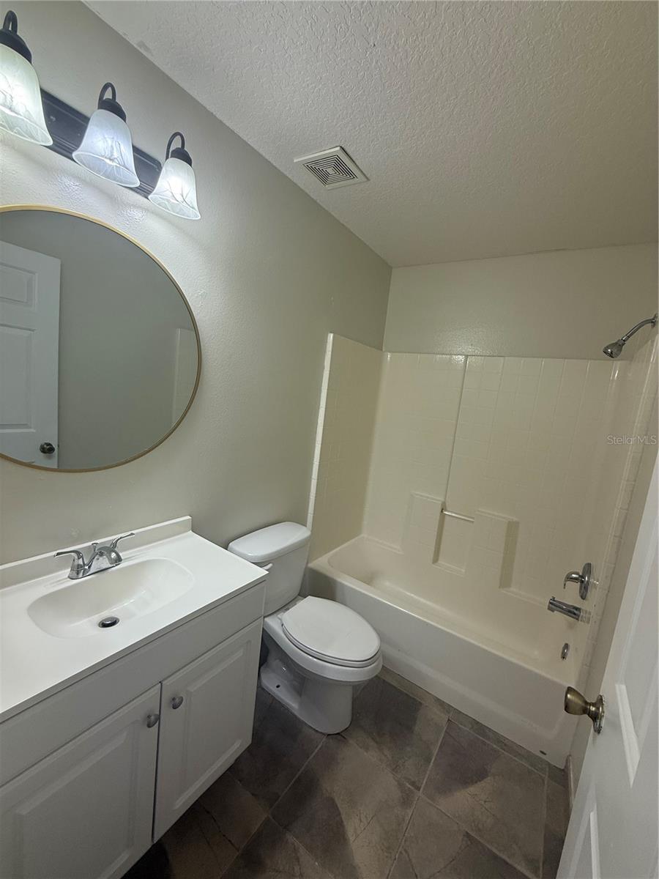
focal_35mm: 14
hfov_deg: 85.7
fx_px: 355
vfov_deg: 102.1
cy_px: 440
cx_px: 330
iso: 125
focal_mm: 2.22
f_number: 2.2
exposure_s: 1/120
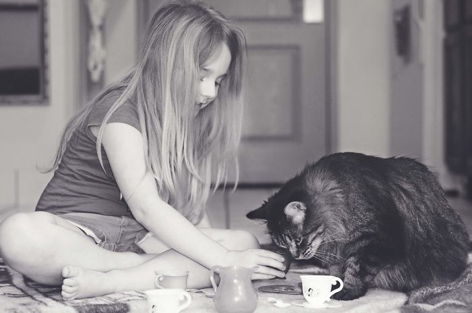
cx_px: 236
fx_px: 982
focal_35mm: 75
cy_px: 156
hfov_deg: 27.0
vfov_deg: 18.1
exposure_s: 1/60
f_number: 2.8
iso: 250
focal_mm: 50
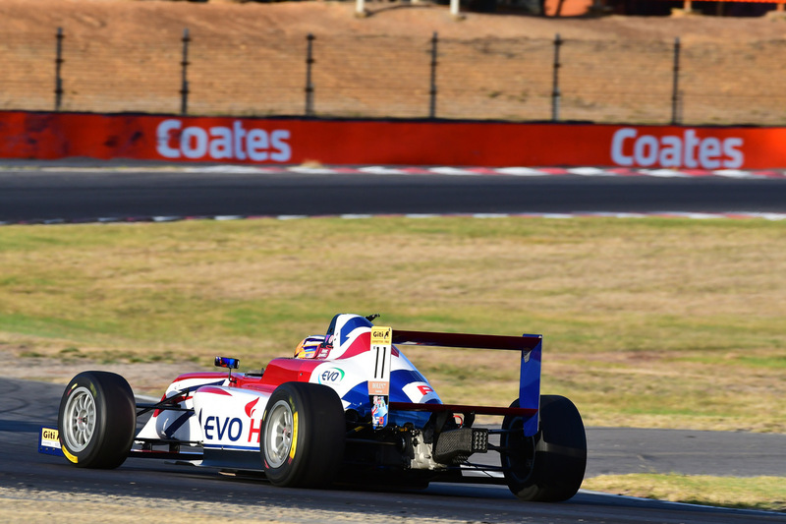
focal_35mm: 480
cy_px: 262
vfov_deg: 2.9
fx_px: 10477
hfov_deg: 4.3
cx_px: 393
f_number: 9
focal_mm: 320
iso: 500
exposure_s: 1/640
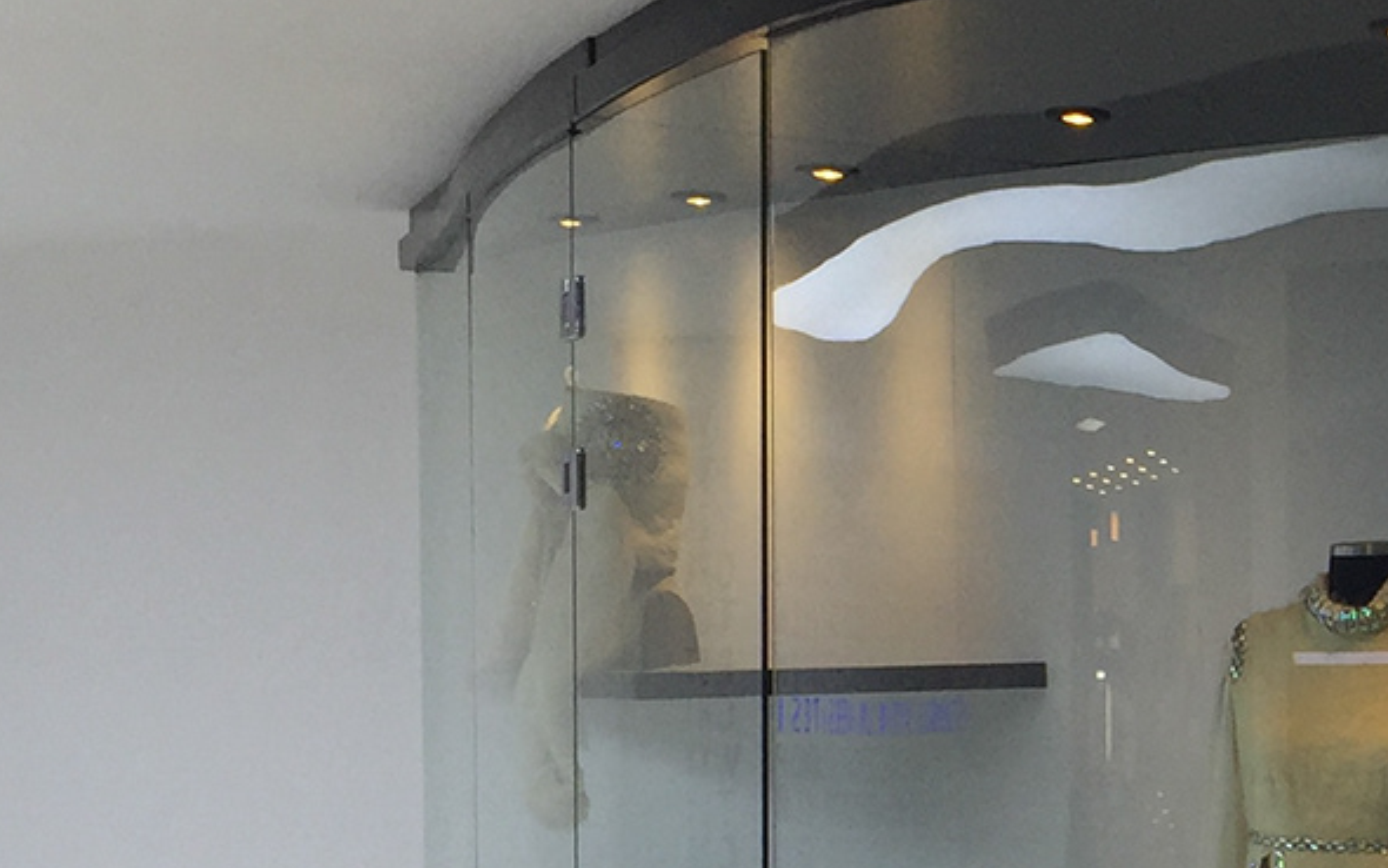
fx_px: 3783
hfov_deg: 19.2
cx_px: 1811
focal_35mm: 100
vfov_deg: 12.9
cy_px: 920
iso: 32
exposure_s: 1/116
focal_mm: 4.15
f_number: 2.2
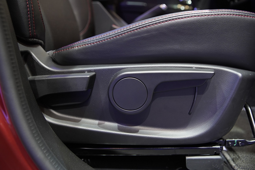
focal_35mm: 30
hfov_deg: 61.9
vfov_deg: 43.6
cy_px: 85
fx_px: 212
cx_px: 128
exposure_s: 1/100
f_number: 4
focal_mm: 30
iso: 2500
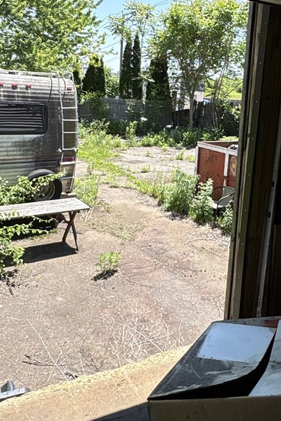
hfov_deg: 38.9
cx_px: 141
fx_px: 398
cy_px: 148
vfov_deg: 54.9
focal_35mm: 34
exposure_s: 1/879
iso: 40
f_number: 2.2
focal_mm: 2.22
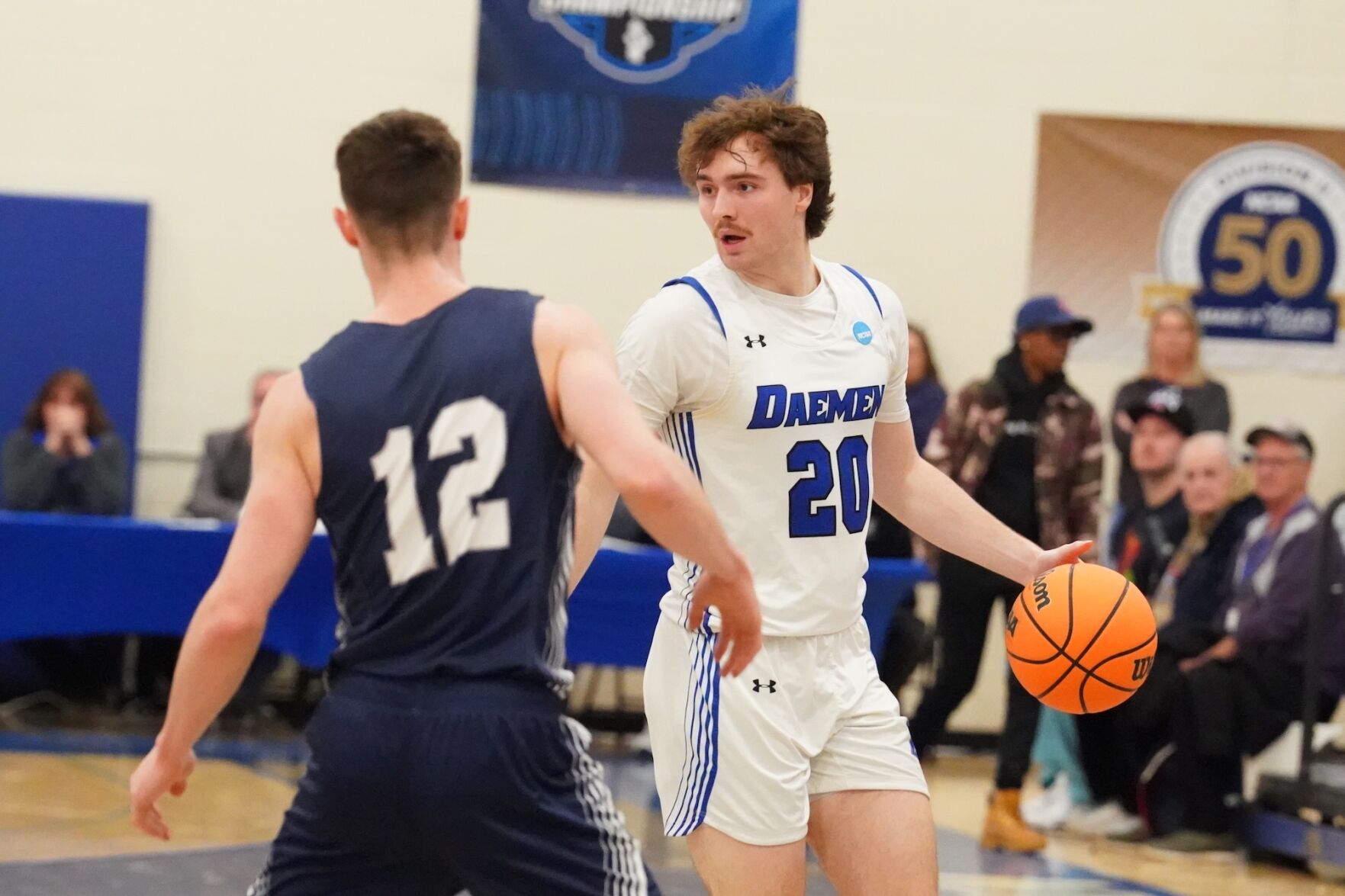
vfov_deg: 5.2
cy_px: 448
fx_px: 9787
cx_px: 672
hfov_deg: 7.9
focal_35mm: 262
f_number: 4
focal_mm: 175
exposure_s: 1/1000
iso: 16000
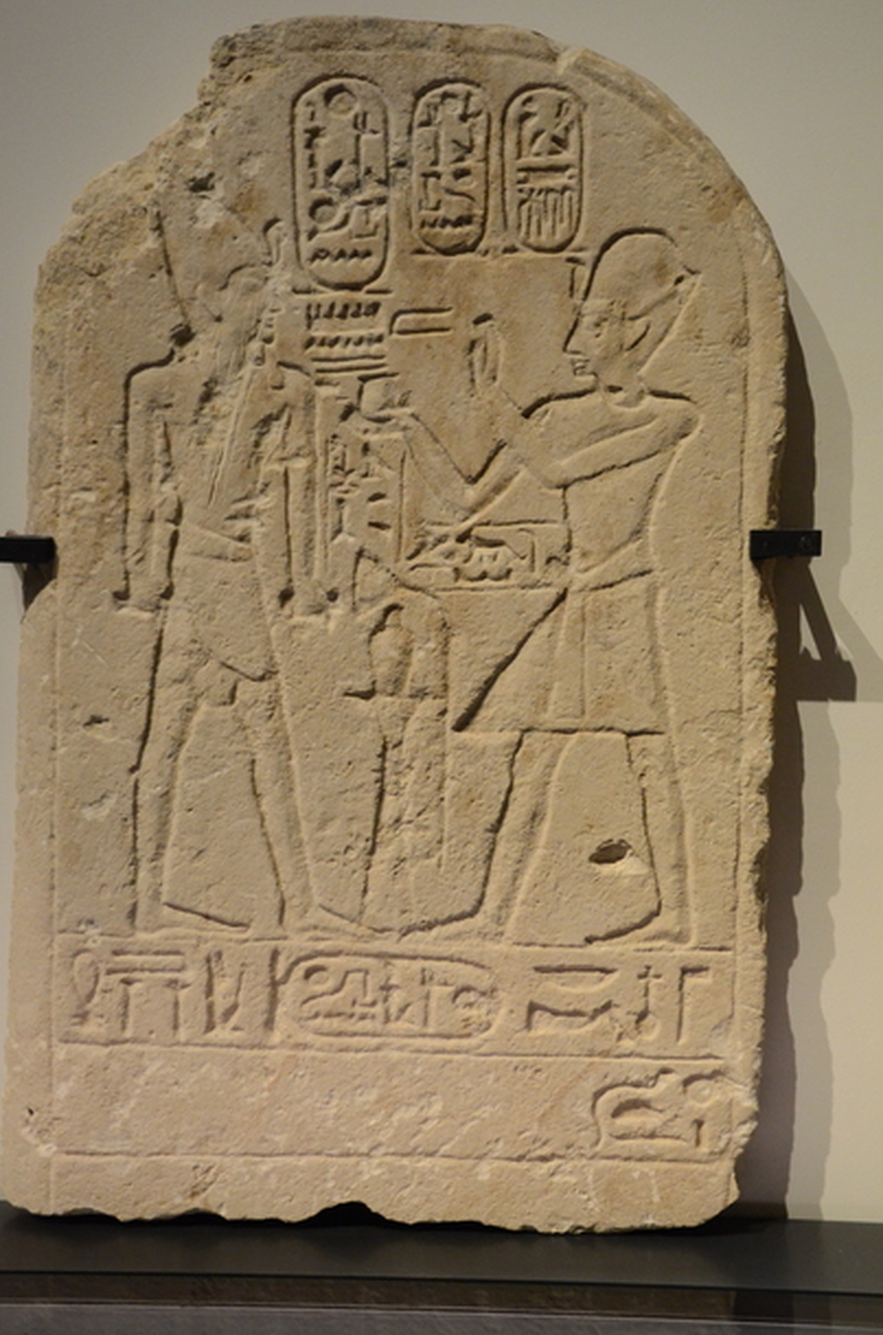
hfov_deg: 36.7
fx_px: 1331
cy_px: 662
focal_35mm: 36
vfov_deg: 53.2
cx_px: 403
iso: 2500
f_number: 3.5
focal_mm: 22
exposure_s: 1/50
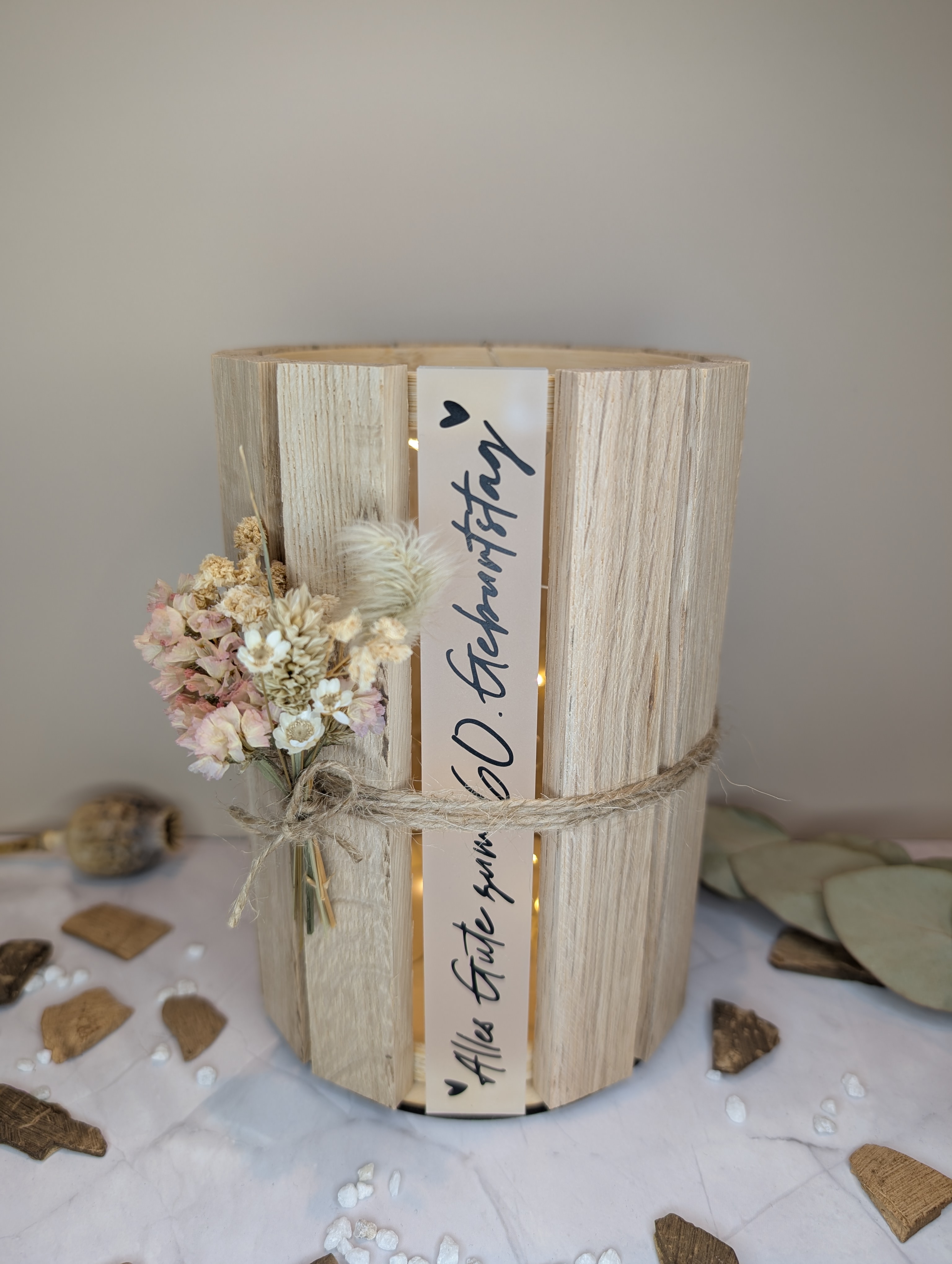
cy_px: 632
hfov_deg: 56.9
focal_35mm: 24
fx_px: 878
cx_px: 476
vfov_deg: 71.5
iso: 23
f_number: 1.68
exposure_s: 1/56.4
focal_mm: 6.9
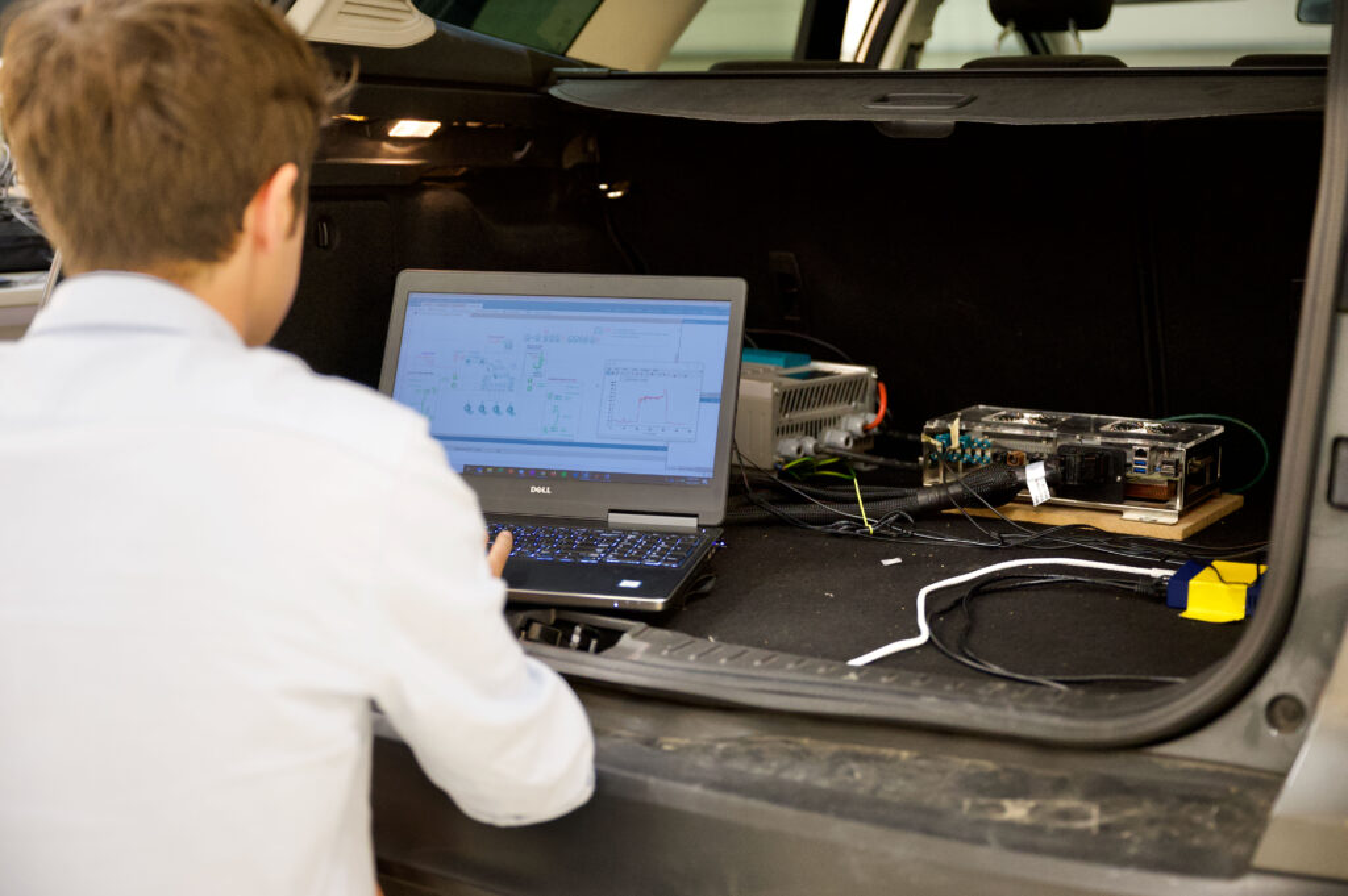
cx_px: 674
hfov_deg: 41.9
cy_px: 448
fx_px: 1758
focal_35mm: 47
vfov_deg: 28.6
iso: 3200
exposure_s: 1/125
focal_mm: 47
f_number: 2.8
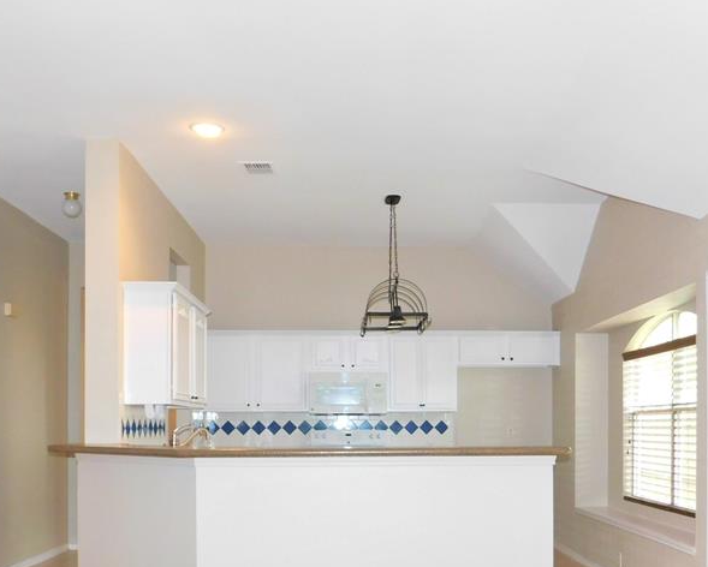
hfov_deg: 46.8
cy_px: 419
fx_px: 818
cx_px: 388
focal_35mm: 39
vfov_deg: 37.4
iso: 320
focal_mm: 4
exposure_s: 1/30
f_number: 3
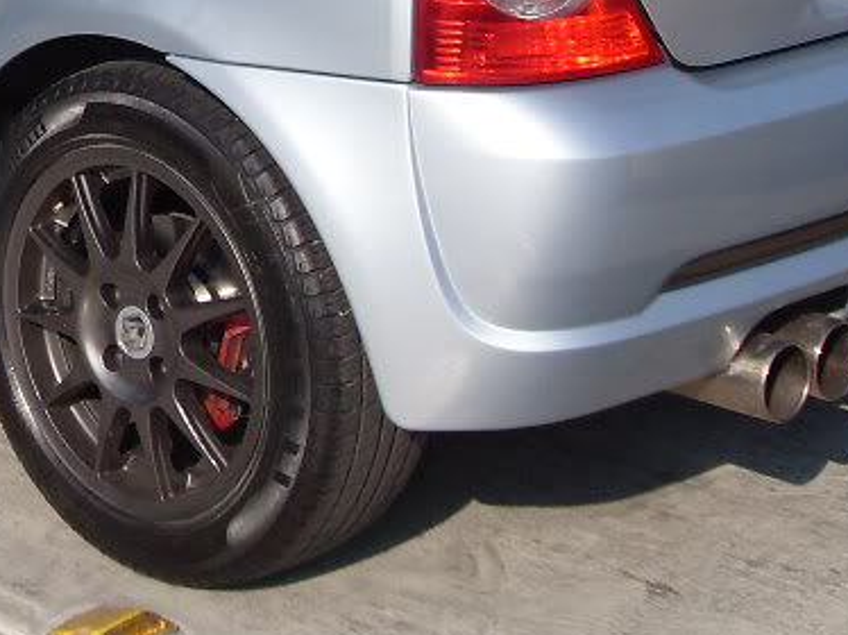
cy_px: -168
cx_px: 118
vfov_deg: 12.5
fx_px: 2815
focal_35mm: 115
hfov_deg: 16.9
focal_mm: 7.1
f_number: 7.7
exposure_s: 1/180
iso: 80
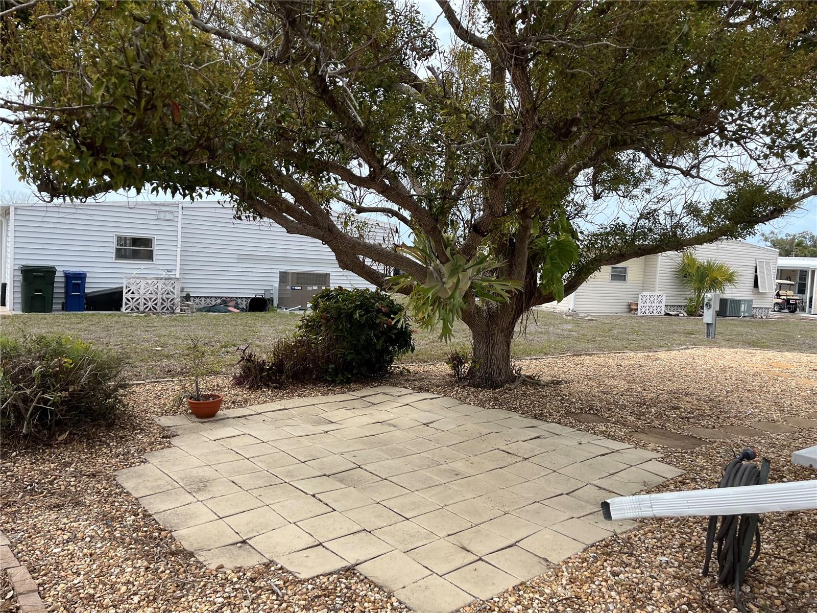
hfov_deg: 67.3
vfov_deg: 53.1
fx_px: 614
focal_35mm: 26
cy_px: 306
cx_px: 408
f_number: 1.6
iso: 50
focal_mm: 5.1
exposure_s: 1/2358
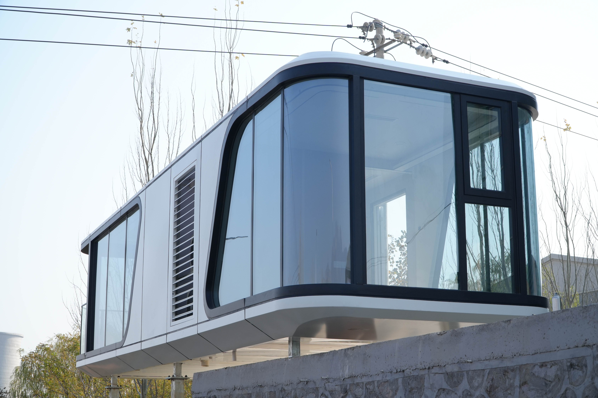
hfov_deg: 40.0
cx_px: 299
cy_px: 199
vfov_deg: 27.3
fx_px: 822
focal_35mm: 50
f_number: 8
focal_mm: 33
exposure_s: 1/320
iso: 200
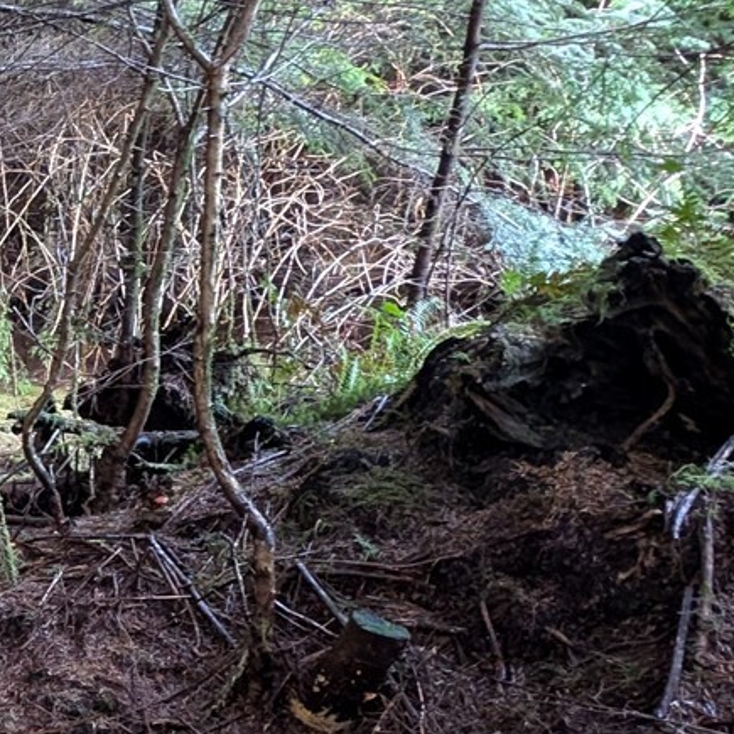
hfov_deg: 29.2
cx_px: -332
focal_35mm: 39
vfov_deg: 42.6
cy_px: 445
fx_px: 936
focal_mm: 2.23
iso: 1014
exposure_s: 1/23.8
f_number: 1.95
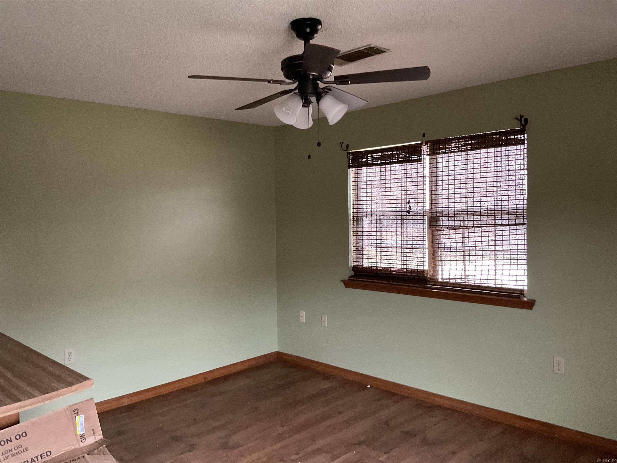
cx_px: 308
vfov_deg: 48.2
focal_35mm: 29
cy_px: 232
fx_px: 517
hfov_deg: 61.7
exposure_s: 1/40
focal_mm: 3
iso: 320
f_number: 1.8
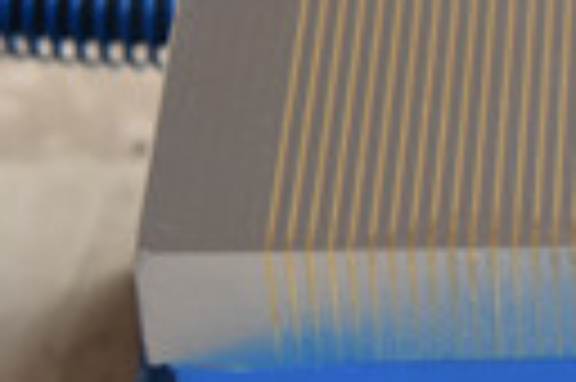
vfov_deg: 6.1
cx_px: 1107
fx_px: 3611
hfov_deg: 8.7
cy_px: 151
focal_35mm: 226
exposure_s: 1/125
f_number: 4
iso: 800
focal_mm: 58
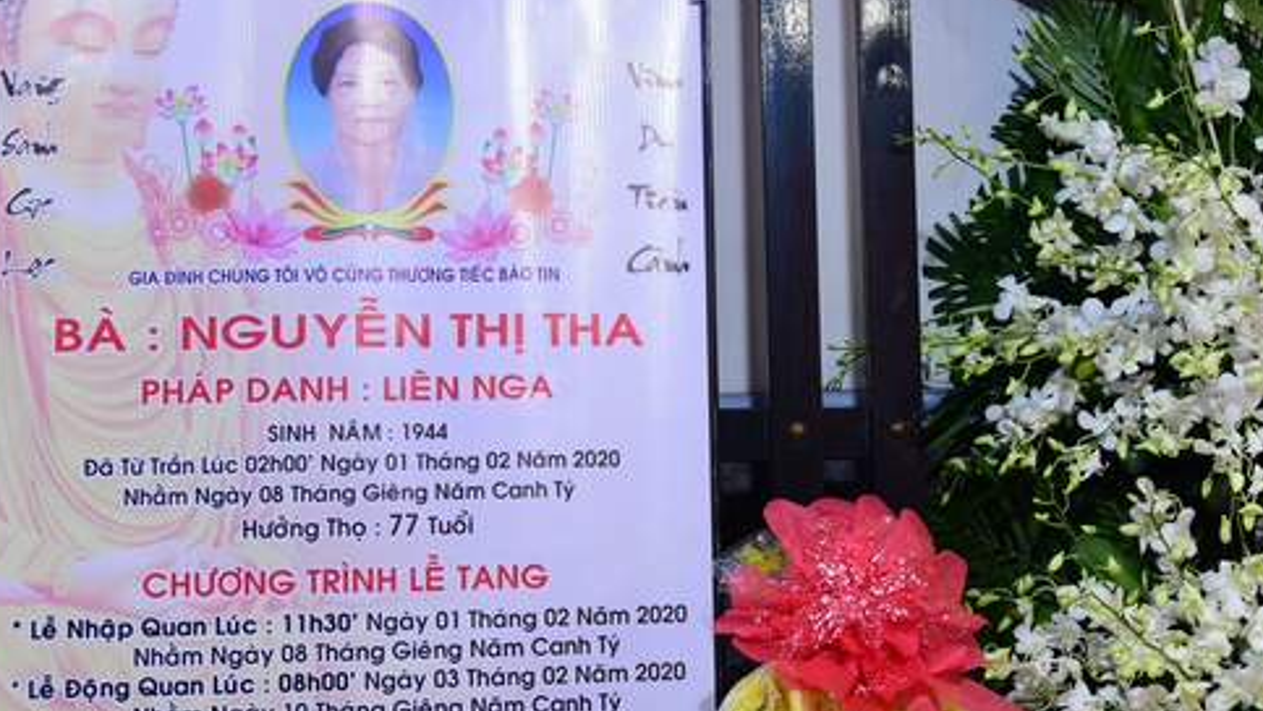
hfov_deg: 33.7
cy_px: 379
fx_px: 2077
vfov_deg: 19.4
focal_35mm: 62
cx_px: 774
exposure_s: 1/60
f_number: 4.5
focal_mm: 44
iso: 2500
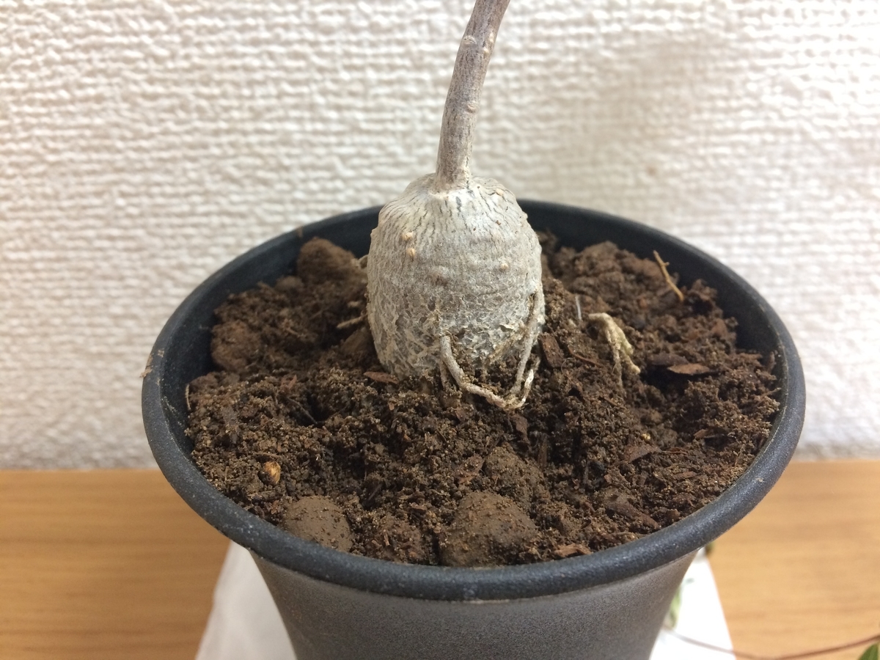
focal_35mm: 29
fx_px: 737
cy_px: 330
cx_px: 440
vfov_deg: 48.2
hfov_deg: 61.7
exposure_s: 1/33
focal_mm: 4.15
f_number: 2.2
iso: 200
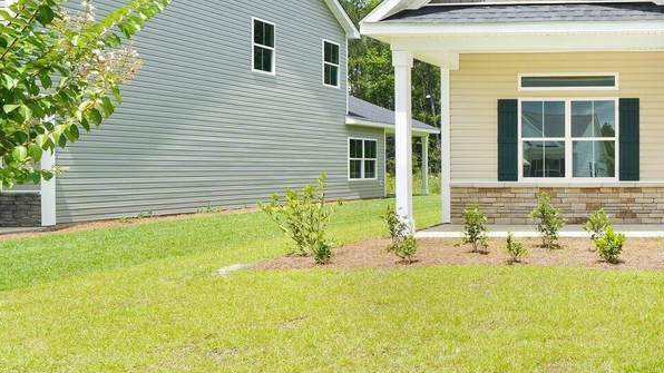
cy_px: 172
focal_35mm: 36
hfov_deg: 44.1
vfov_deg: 32.8
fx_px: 634
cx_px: 711
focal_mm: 16
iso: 320
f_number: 9
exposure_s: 1/80
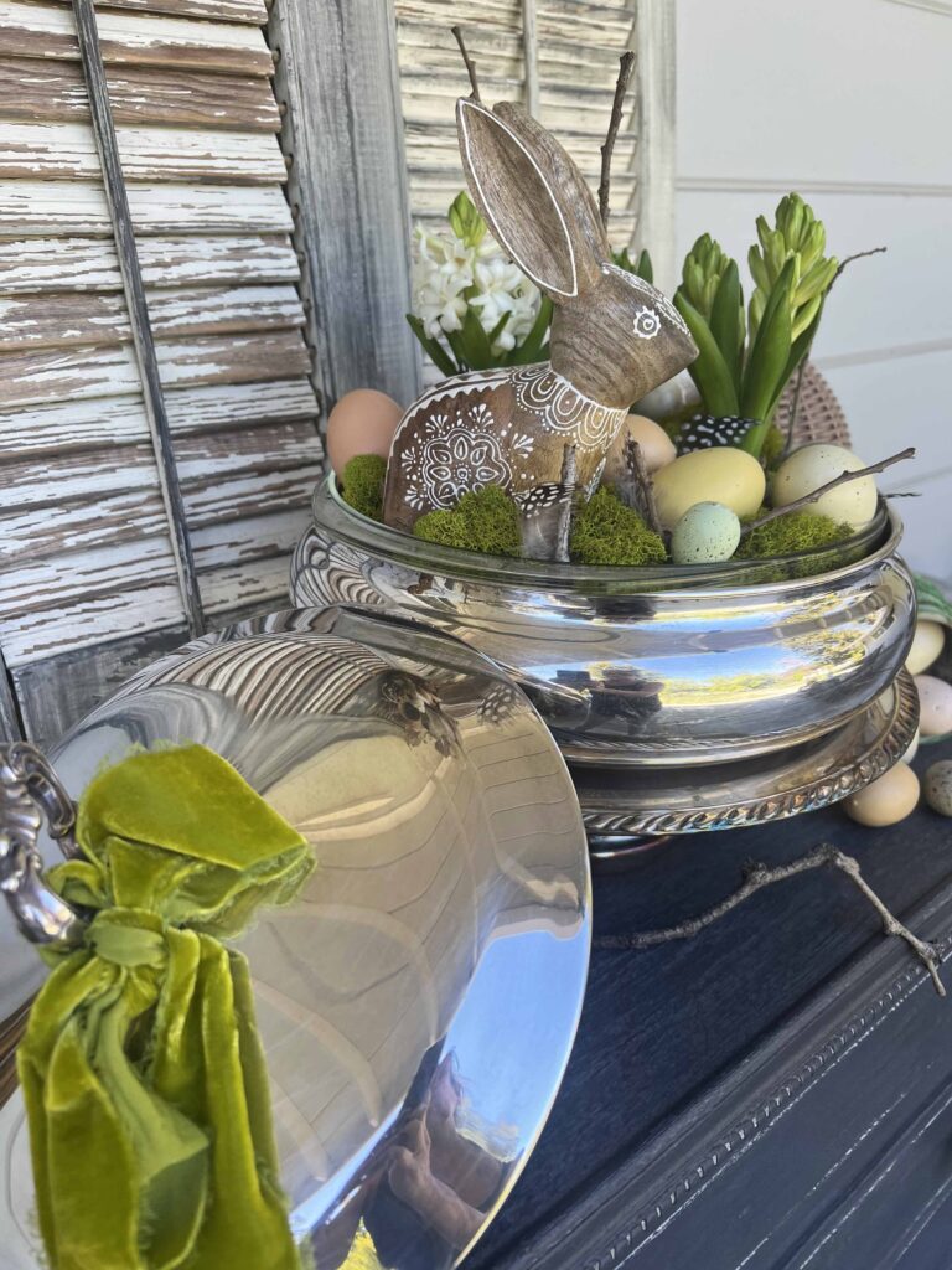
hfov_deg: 53.1
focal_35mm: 26
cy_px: 635
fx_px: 953
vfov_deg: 67.3
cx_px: 476
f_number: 1.5
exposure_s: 1/223
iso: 40
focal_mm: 5.7
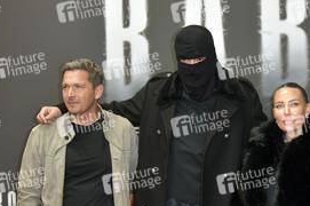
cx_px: 216
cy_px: 152
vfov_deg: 16.9
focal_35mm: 80
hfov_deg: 25.2
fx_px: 688
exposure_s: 1/250
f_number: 5.6
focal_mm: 48
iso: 1250
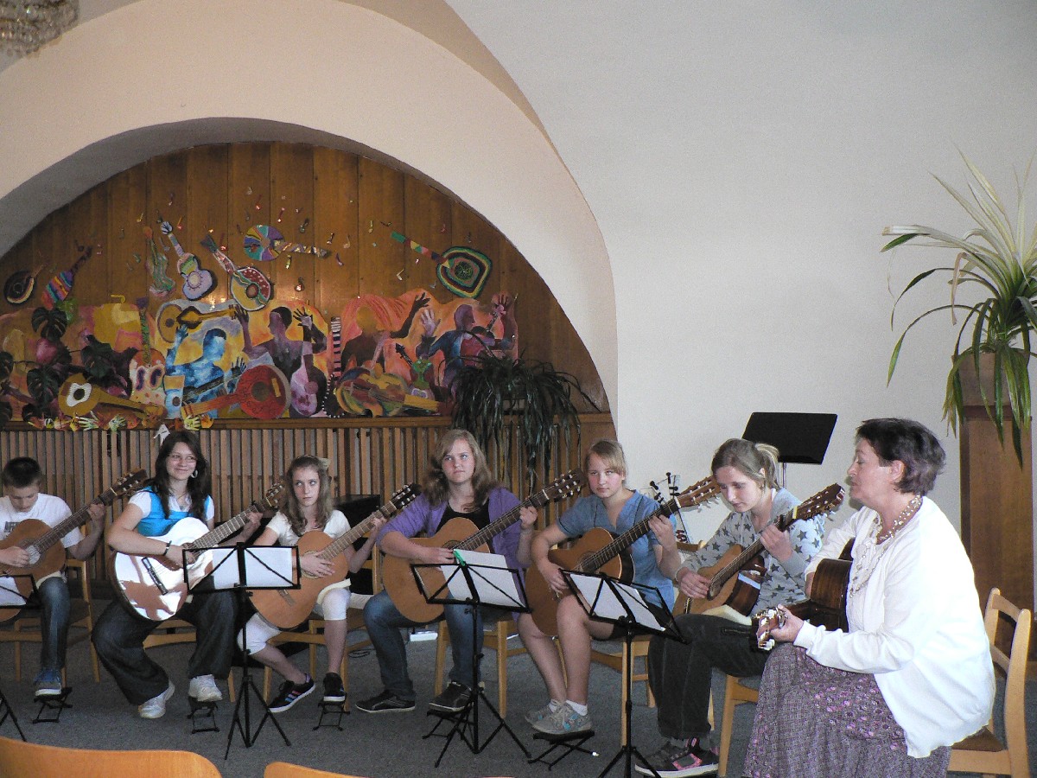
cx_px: 518
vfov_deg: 39.7
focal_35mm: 36
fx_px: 1078
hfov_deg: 51.4
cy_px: 389
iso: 300
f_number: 2.8
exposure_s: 1/60
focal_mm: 6
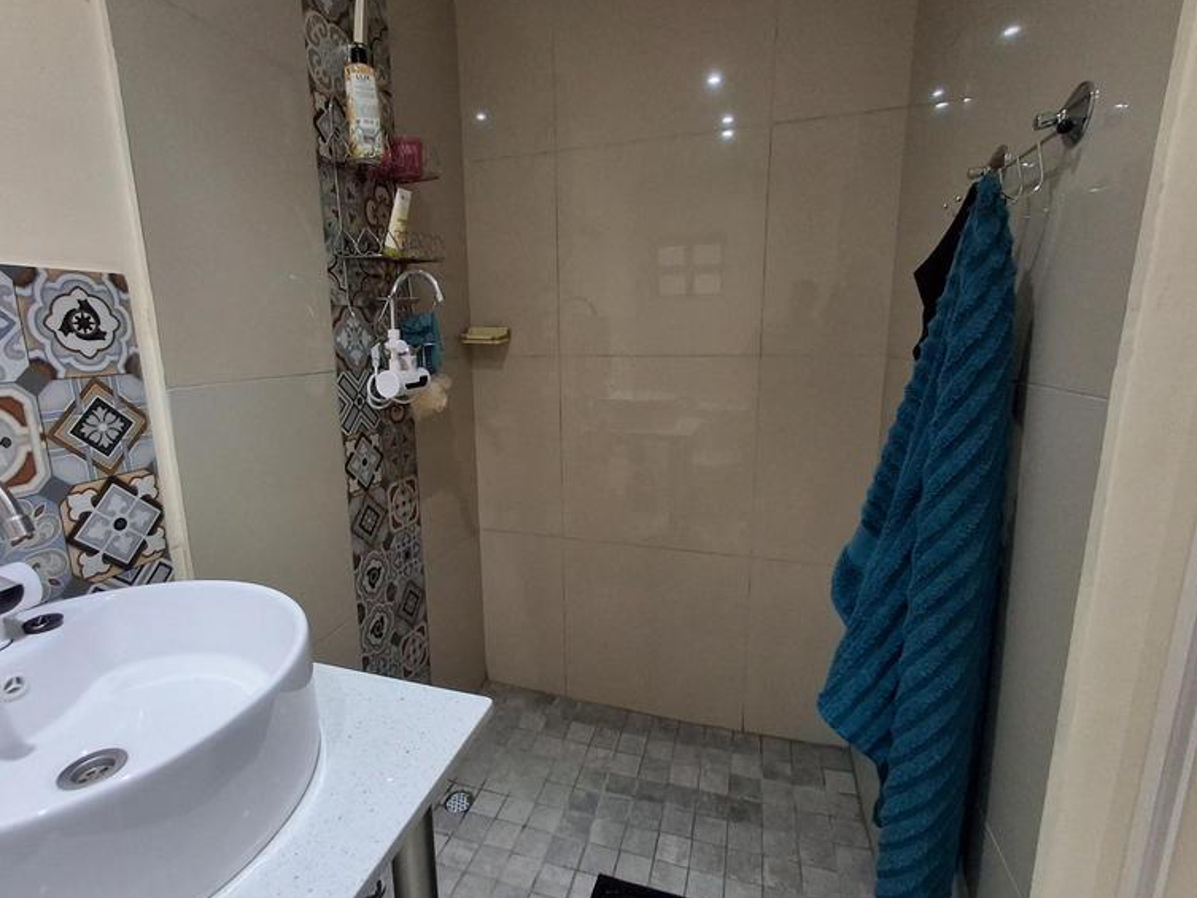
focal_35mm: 17
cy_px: 442
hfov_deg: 91.0
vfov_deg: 74.7
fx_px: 588
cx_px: 572
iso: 160
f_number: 2.2
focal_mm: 1.64
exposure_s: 1/40
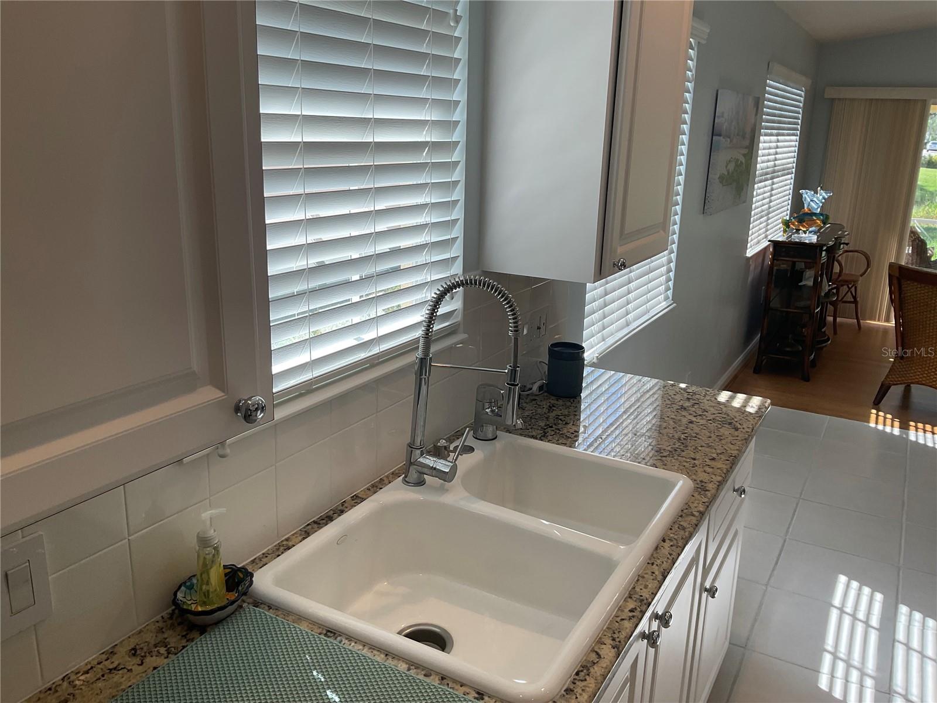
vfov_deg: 48.2
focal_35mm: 29
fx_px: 785
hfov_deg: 61.7
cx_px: 468
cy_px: 352
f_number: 1.8
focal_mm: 3
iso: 25
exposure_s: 1/120
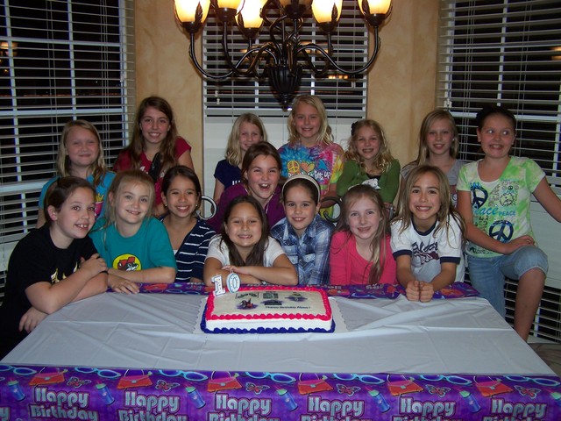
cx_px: 280
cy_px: 210
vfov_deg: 37.7
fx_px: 616
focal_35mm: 38
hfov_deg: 49.0
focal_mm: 6.3
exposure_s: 1/80
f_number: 2.8
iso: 80
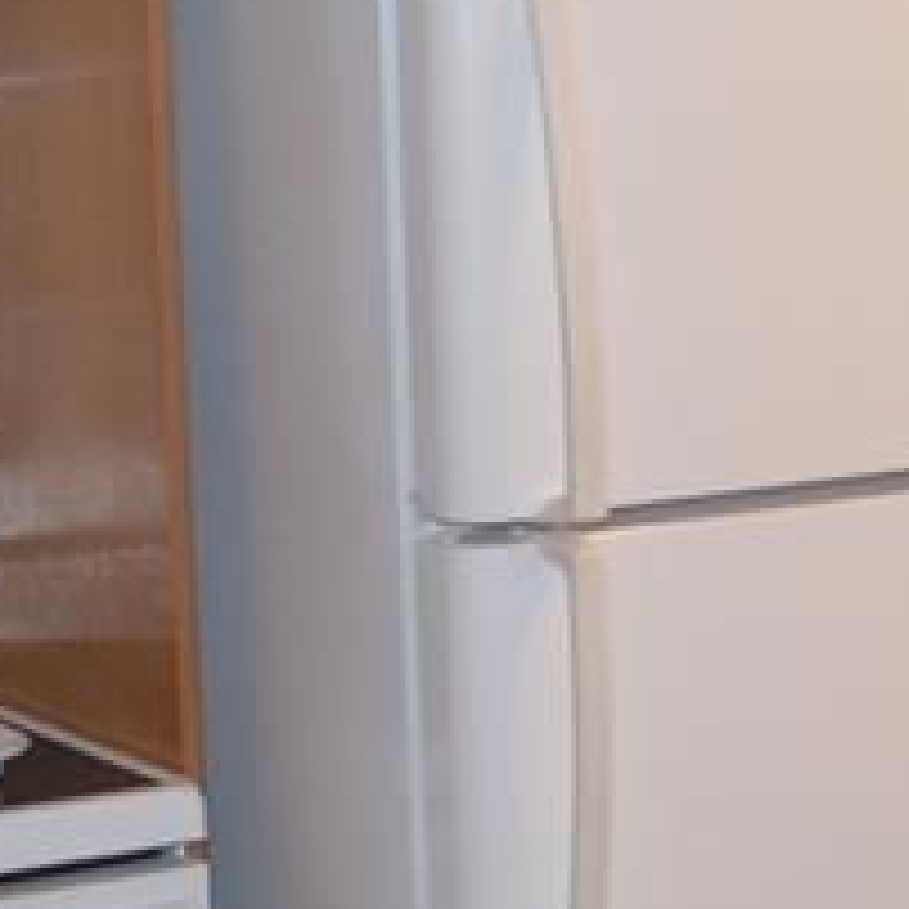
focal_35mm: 116
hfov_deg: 14.3
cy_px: 783
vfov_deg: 14.9
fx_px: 3446
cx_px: 1228
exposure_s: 1/60
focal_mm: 18
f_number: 3.5
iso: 1250
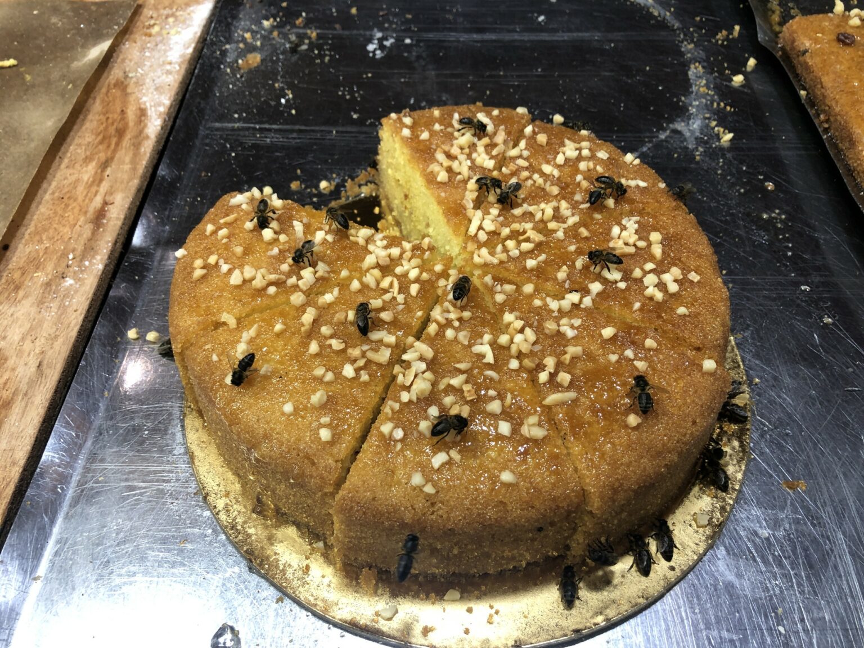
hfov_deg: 63.4
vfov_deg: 49.7
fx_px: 699
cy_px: 324
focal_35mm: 28
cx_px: 432
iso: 25
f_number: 1.8
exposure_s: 1/33
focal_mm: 3.99
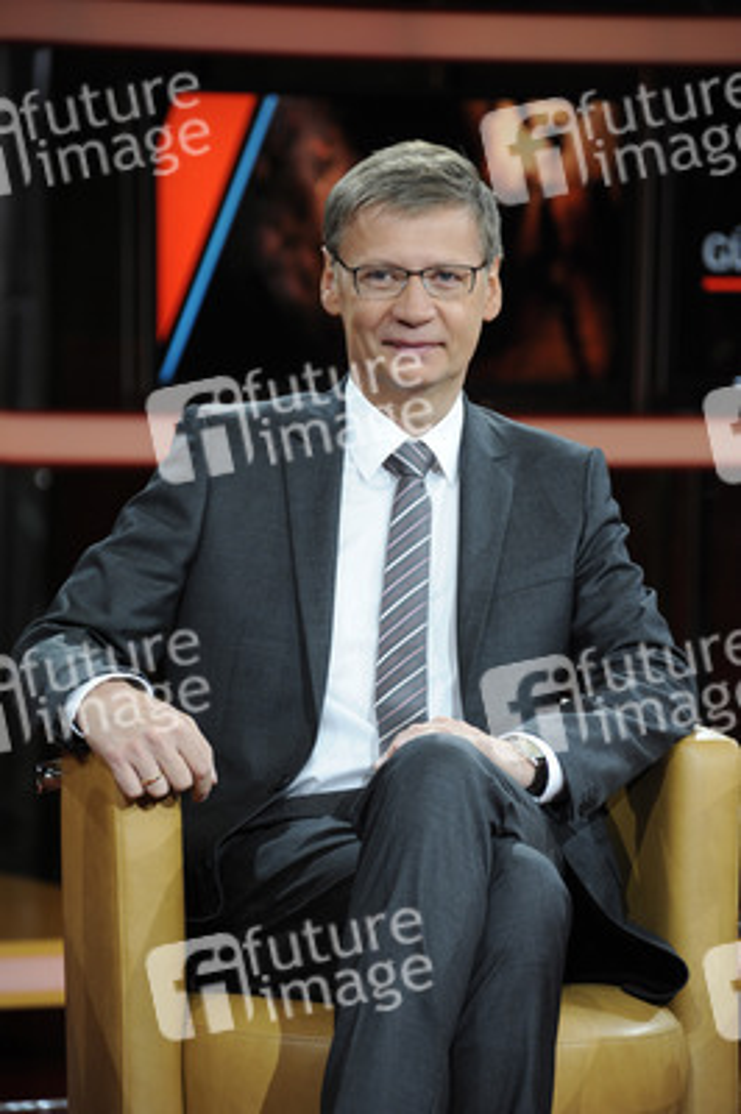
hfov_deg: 6.0
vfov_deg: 9.0
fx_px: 7113
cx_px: 370
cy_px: 557
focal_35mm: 230
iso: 1600
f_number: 6.3
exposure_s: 1/200
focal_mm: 230
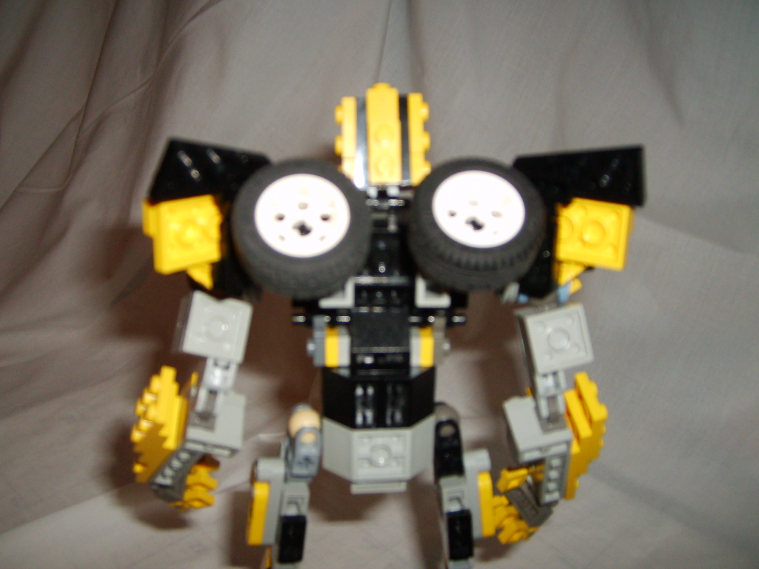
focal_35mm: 36
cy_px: 283
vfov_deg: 39.7
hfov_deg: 51.4
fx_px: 789
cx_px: 377
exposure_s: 1/45
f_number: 2.8
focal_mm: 5.8
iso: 100
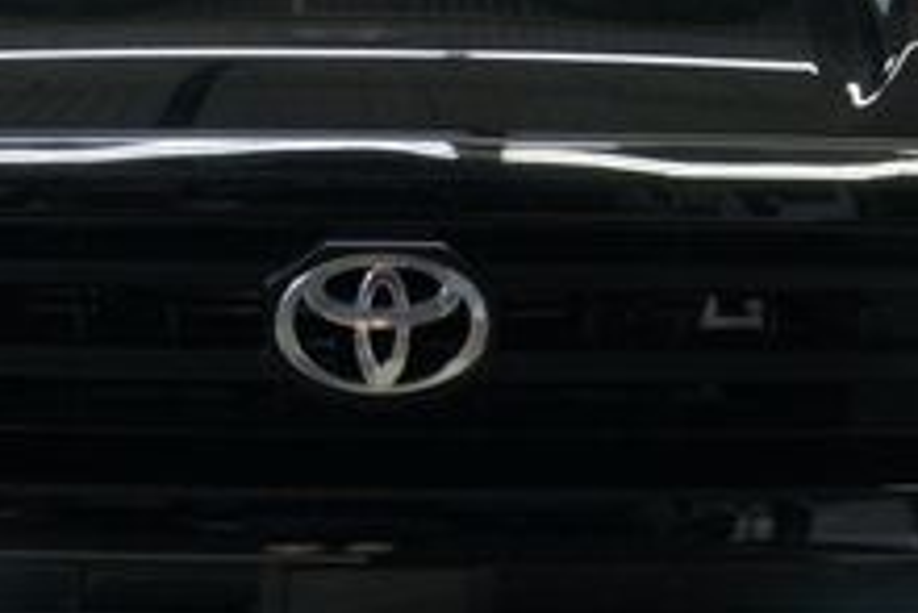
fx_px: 2450
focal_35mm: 96
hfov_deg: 21.2
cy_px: 304
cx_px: 392
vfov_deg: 14.3
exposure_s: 1/40
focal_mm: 22
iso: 320
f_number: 4
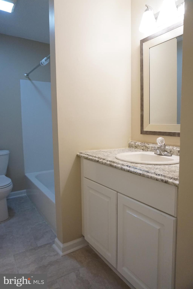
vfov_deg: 73.7
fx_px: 193
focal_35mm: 24
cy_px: 144
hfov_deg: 53.1
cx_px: 96
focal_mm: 16
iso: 1600
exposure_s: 1/160
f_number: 3.5
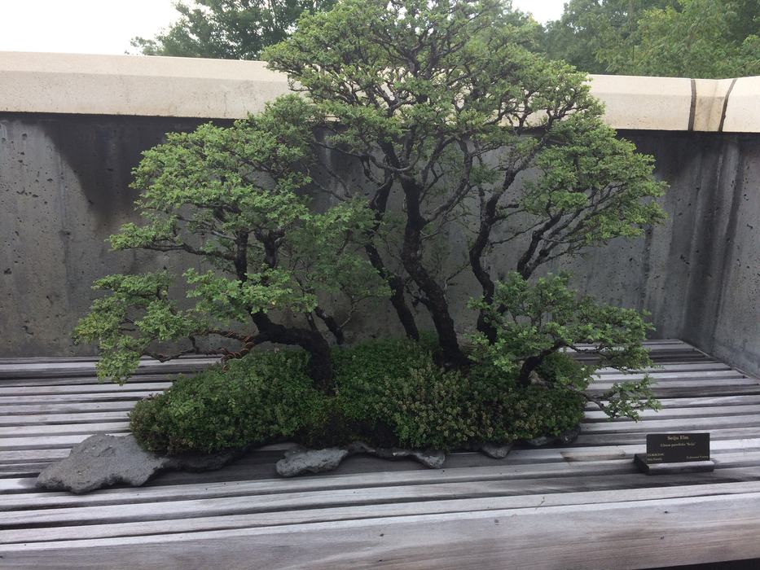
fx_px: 637
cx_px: 380
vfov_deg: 48.2
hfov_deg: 61.7
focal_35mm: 29
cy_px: 285
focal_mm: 4.15
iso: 32
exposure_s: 1/283
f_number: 2.2
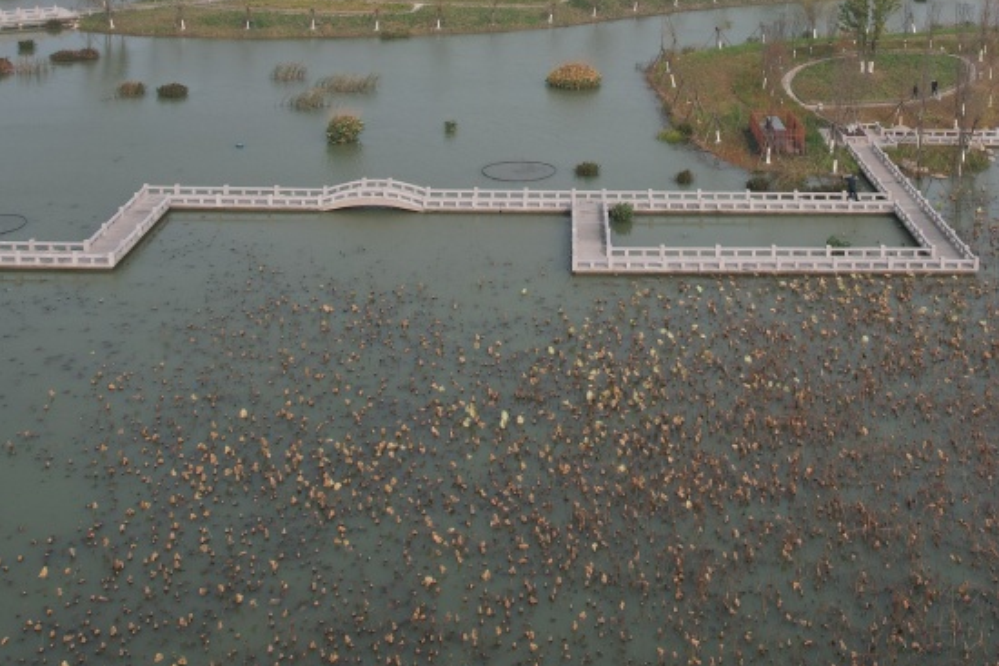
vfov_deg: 26.0
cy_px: -58
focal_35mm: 48
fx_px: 1332
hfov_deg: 40.6
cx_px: 668
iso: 100
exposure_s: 1/1600
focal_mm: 8.38
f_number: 2.8
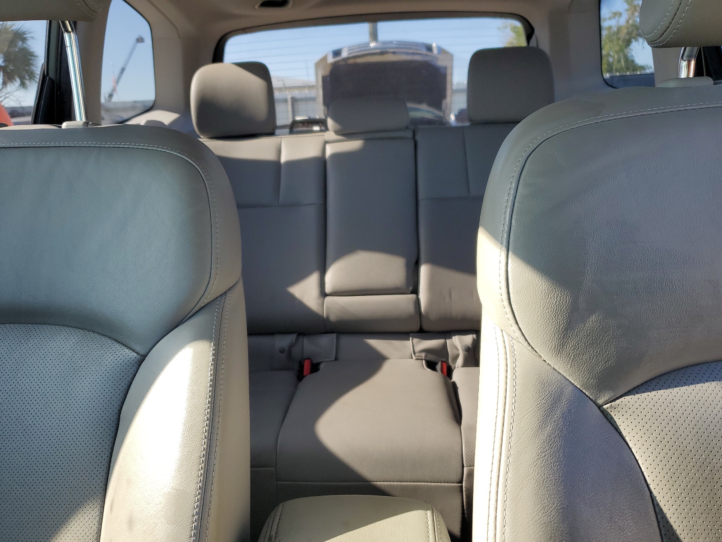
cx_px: 361
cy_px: 271
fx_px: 542
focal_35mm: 26
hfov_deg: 67.3
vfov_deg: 53.1
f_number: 1.5
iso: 50
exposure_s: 1/588
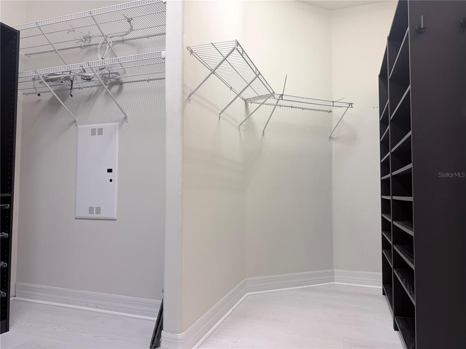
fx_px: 323
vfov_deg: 56.8
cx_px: 233
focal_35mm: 24
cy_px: 174
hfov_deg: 71.6
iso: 100
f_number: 1.78
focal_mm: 6.76
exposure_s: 1/60
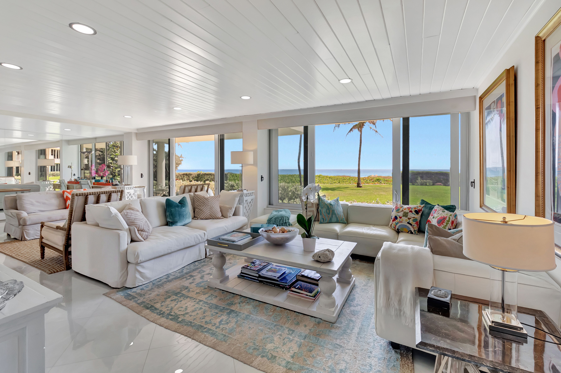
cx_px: 280
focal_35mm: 15
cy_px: 186
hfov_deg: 100.4
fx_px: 234
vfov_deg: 77.3
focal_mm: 10
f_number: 8
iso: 640
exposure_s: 1/100
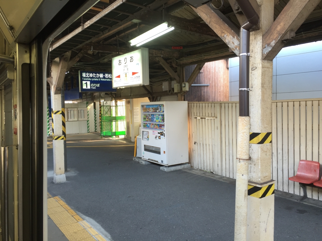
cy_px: 120
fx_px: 270
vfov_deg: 48.2
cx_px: 161
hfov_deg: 61.7
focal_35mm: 29
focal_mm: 4.15
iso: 32
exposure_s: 1/40
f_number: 2.2
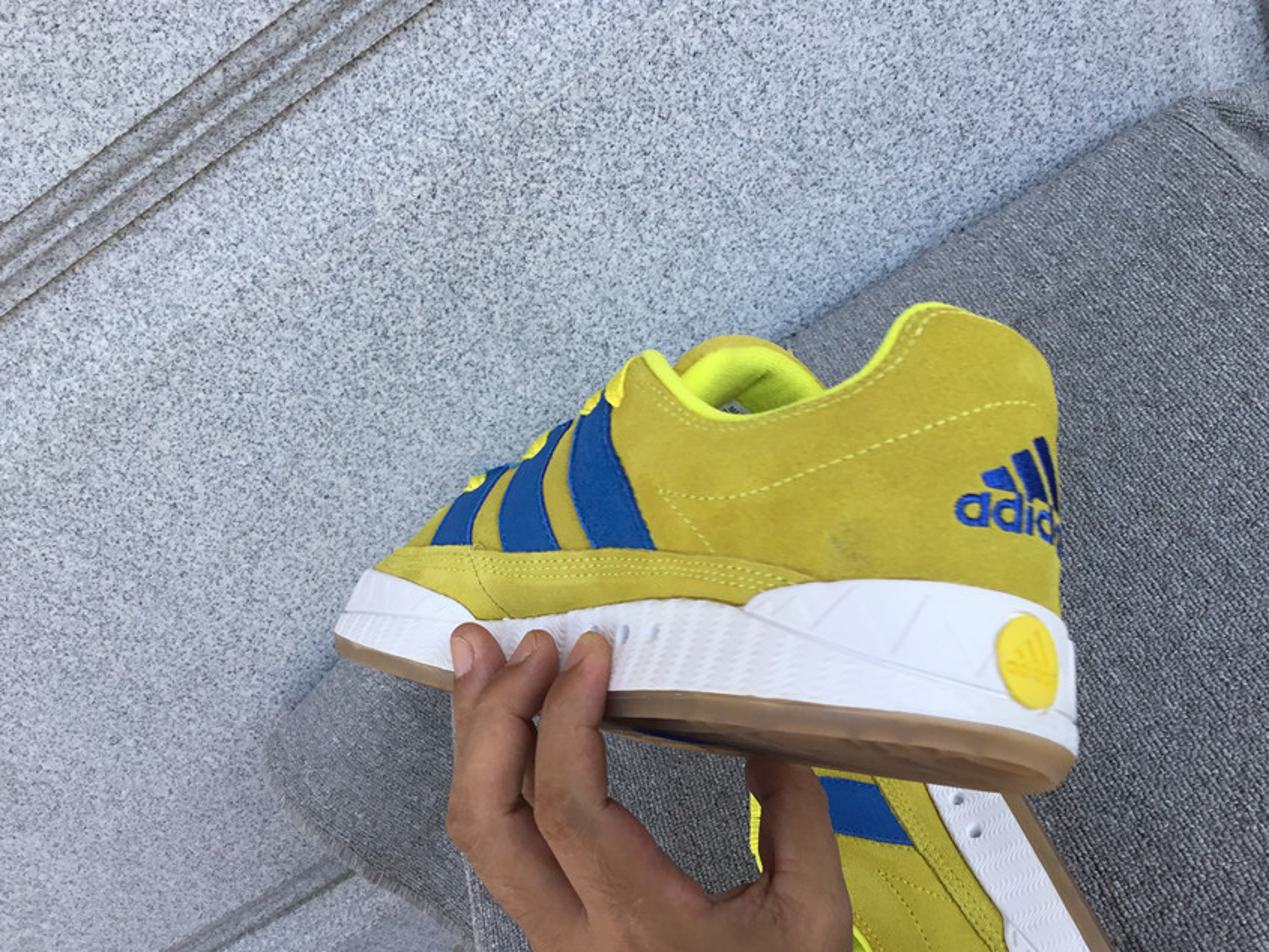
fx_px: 1210
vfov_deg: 43.0
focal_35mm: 33
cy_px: 466
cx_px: 629
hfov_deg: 55.3
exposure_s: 1/418
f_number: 2.4
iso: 25
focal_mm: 3.3
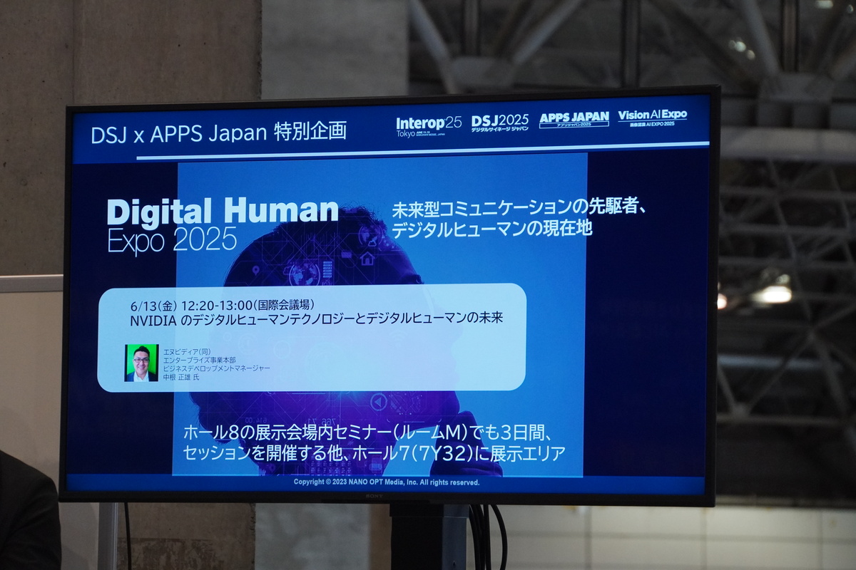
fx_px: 3805
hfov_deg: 12.8
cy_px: 285
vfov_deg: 8.6
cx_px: 428
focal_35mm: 160
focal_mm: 106.7
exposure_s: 1/200
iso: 3200
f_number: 6.3
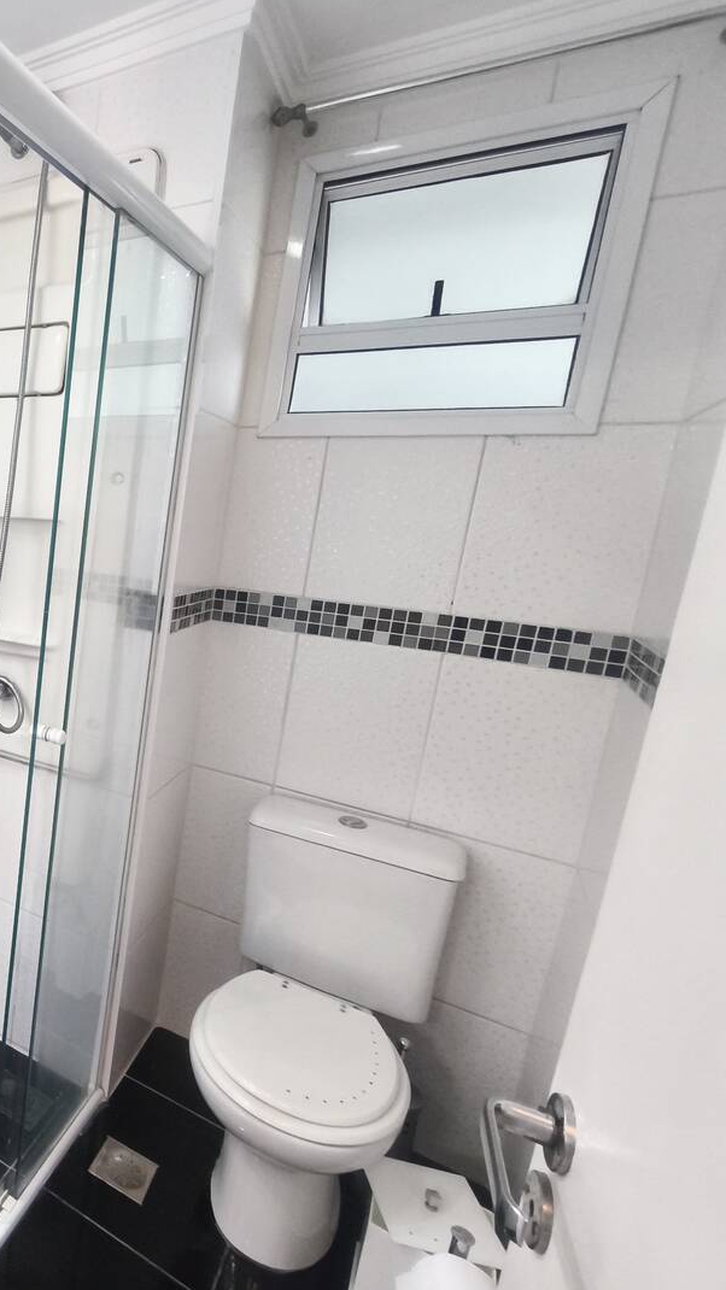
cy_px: 640
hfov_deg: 40.3
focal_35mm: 22
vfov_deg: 81.2
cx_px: -94
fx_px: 753
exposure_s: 1/30
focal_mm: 1.91
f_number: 2.2
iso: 500
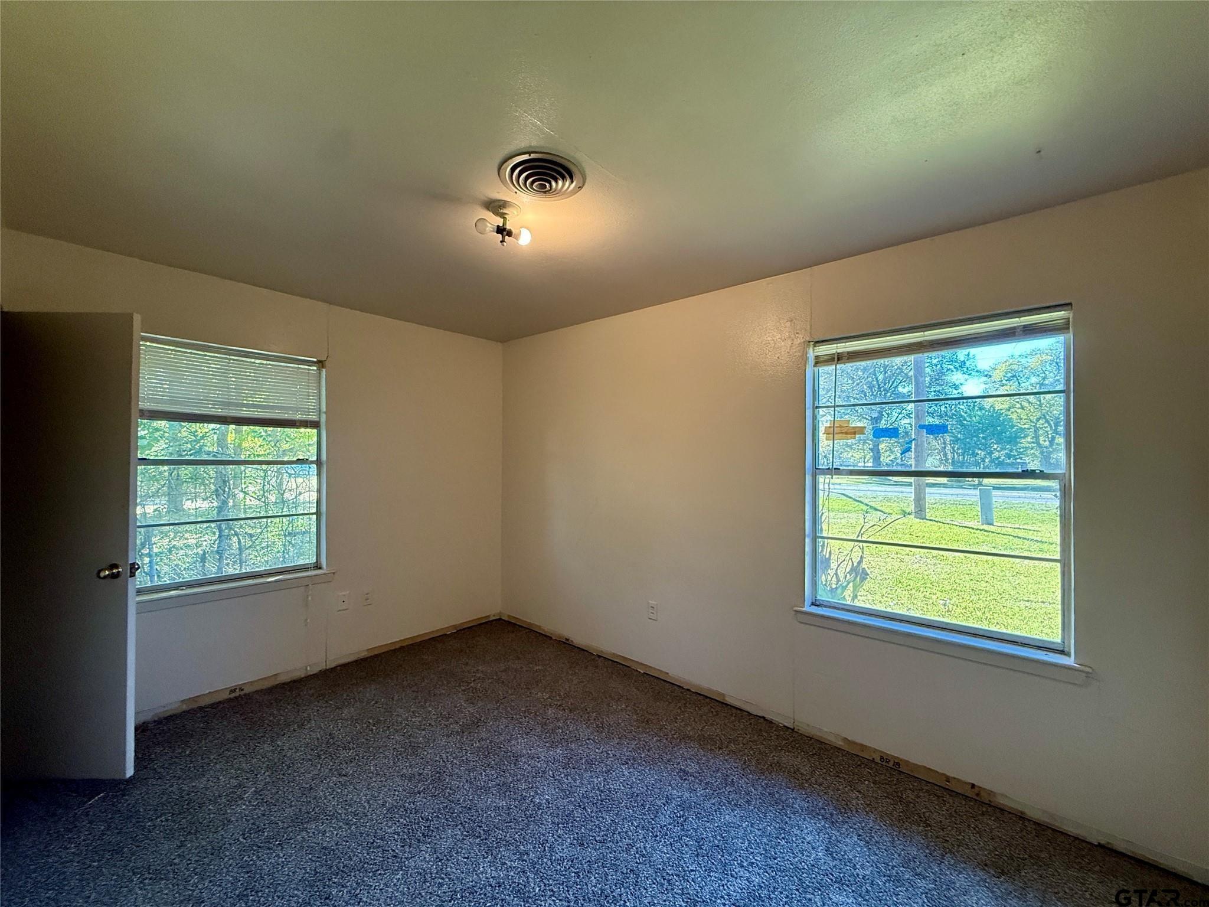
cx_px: 604
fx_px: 489
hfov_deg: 102.1
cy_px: 454
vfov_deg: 85.7
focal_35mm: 14
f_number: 2.2
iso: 500
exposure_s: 1/120
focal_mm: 2.22
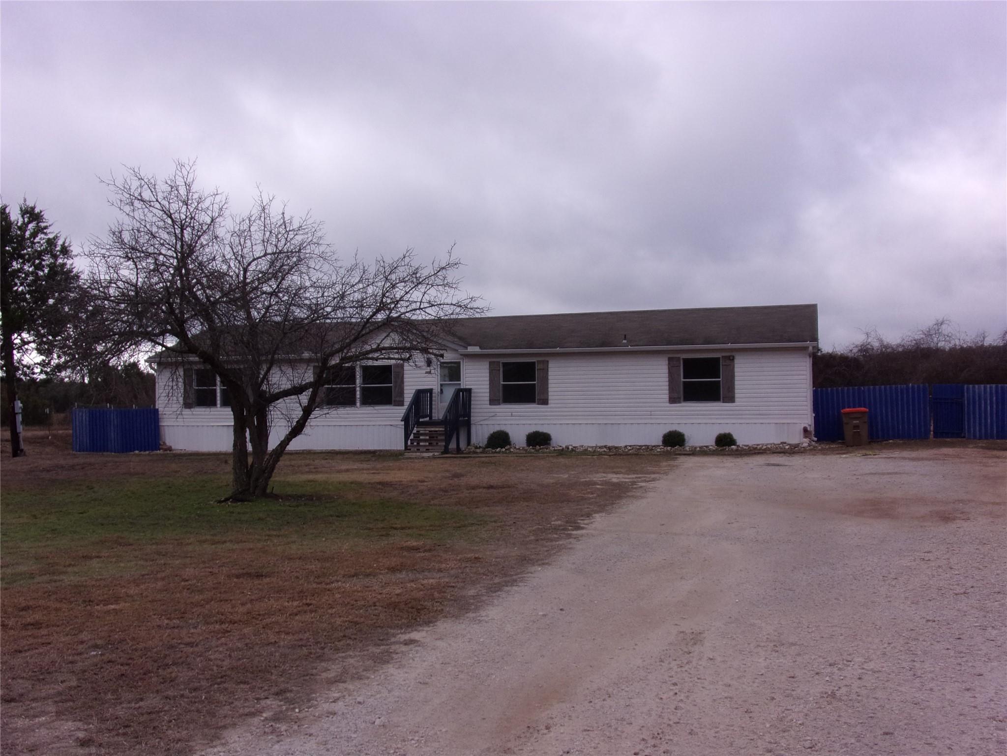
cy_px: 378
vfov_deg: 42.9
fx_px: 960
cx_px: 504
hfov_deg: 55.4
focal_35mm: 33
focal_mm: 5.9
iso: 80
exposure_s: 1/900
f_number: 3.7
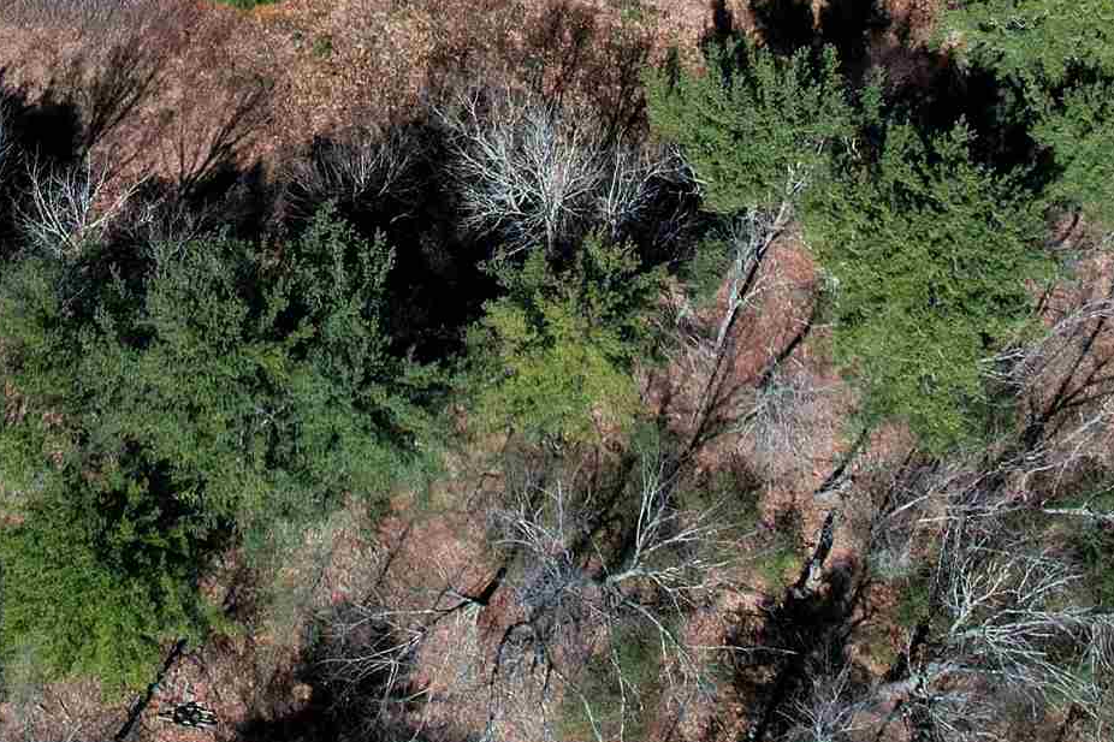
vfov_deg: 16.5
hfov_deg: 27.5
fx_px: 2258
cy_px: -471
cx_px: 332
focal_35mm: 73
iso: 100
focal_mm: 8.38
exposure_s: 1/1250
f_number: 2.8
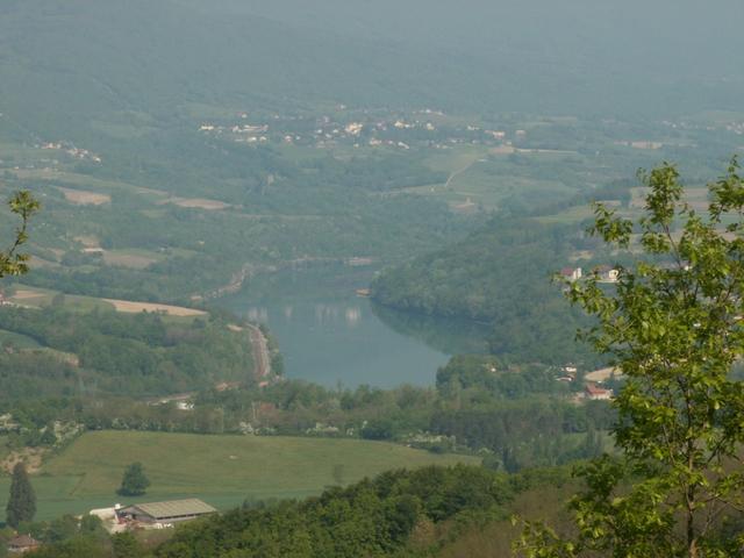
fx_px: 3138
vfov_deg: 10.2
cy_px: 279
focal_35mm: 146
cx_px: 372
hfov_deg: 13.5
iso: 50
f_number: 8
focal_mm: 23.84
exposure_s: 1/160
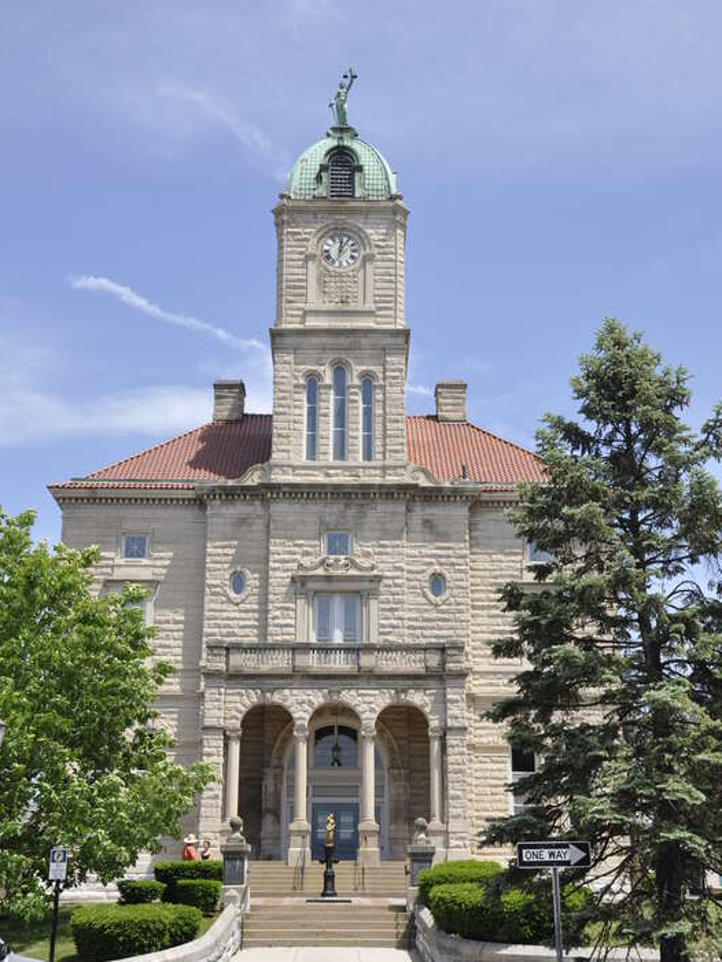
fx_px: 1279
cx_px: 362
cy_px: 537
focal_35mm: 46
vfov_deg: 41.2
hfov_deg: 31.5
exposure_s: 1/250
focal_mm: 28
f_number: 8
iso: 200
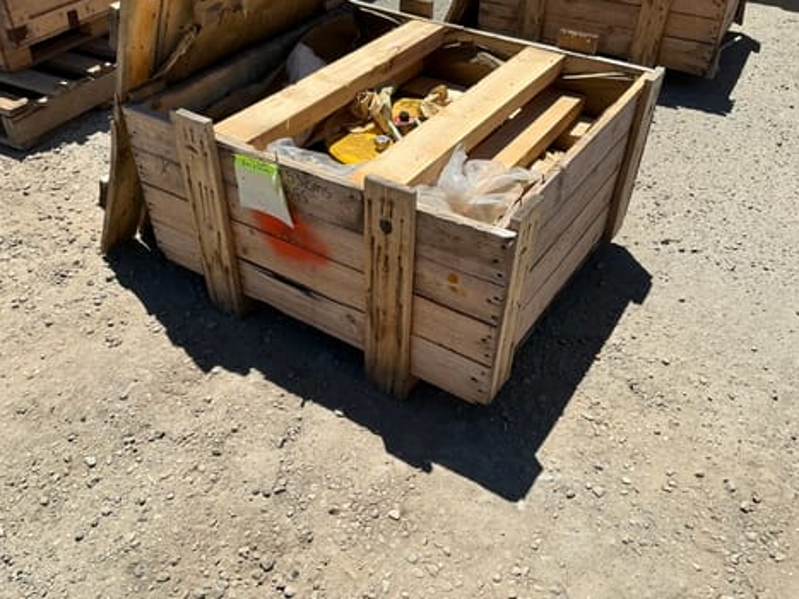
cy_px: 290
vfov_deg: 46.8
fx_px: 692
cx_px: 385
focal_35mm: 30
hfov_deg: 60.0
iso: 25
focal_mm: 3
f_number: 1.8
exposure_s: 1/1786
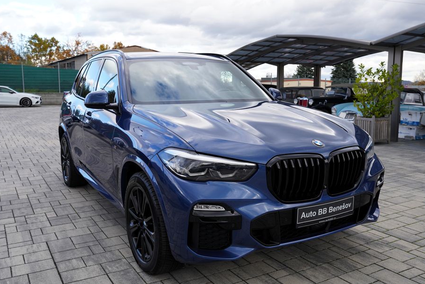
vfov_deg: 38.9
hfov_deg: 55.8
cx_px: 220
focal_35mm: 34
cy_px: 149
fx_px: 401
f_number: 5.6
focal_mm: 30
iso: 100
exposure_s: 1/125
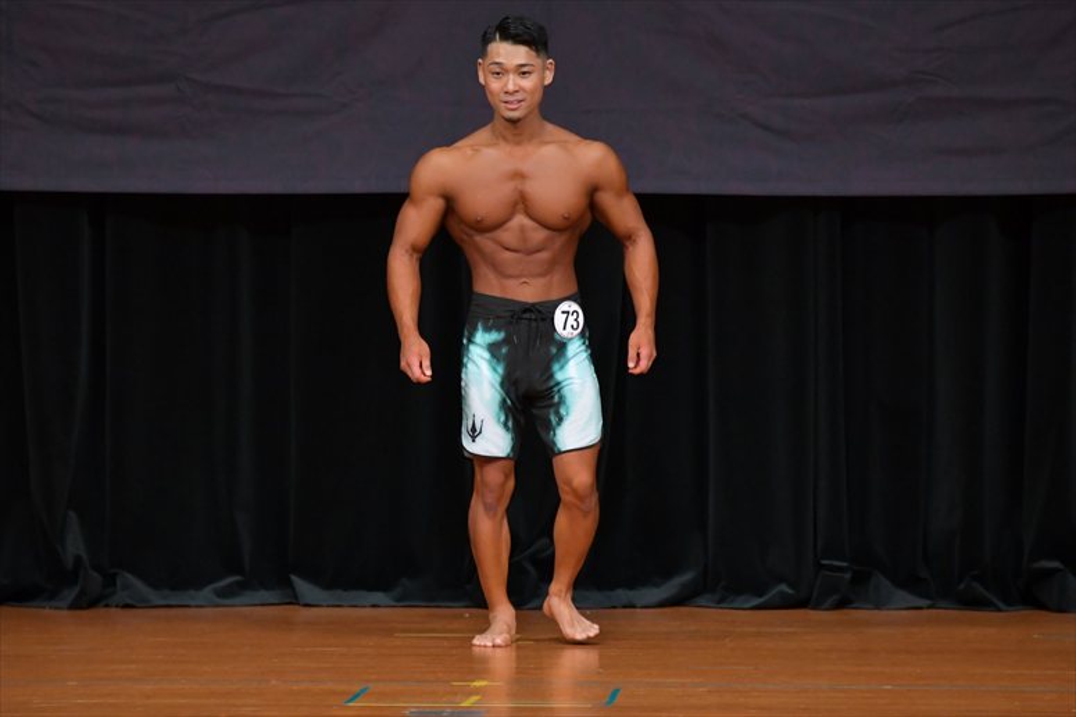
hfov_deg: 6.0
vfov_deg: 4.0
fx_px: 10307
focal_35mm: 345
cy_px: 358
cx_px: 538
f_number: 5.6
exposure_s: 1/400
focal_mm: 230
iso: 4000
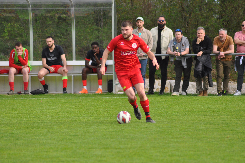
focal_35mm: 450
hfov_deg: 4.6
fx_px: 3059
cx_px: 122
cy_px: 82
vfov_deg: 3.0
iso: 720
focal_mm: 300
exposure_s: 1/1000
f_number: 5.6
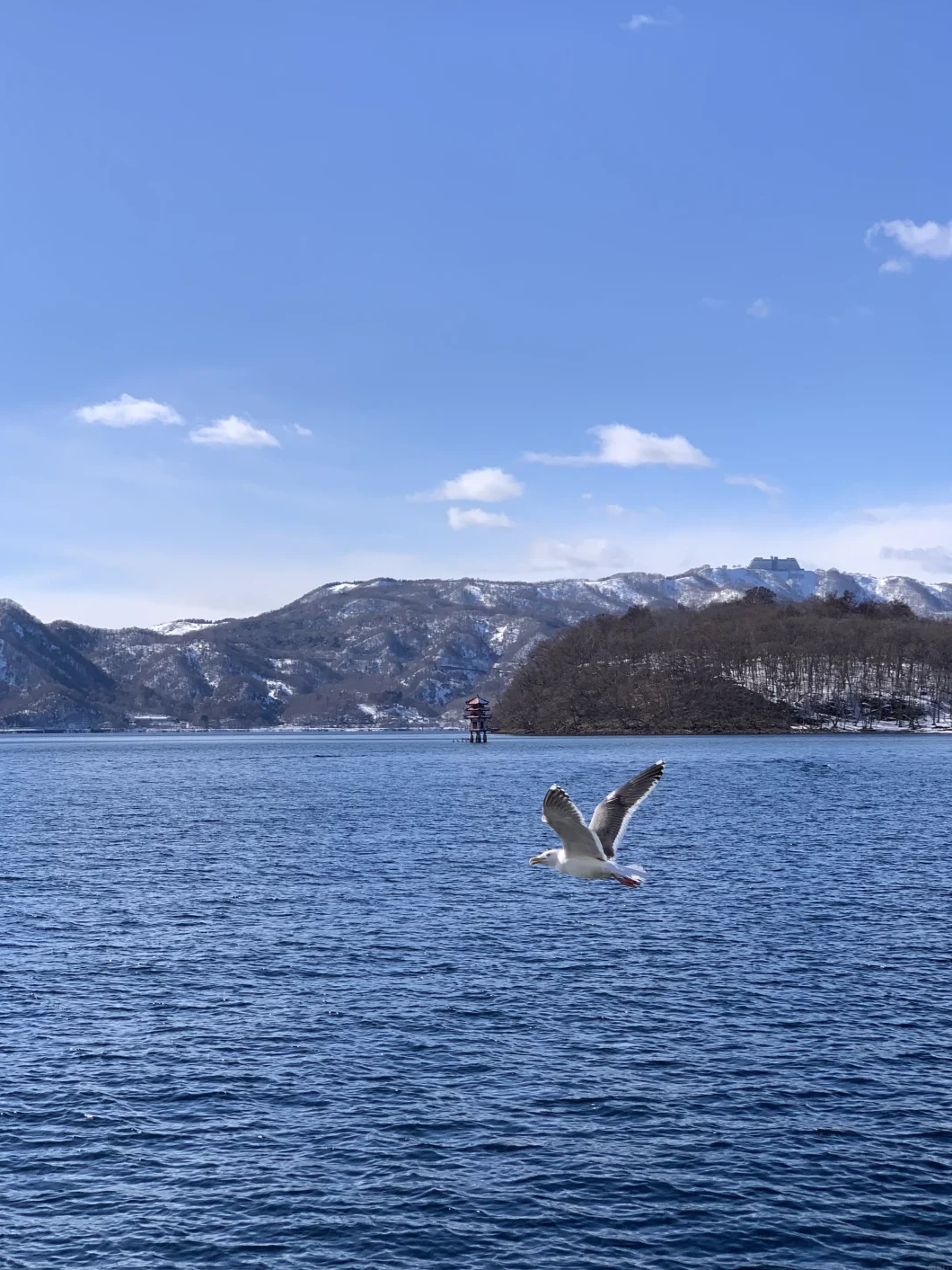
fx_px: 1943
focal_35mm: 53
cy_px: 638
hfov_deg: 27.5
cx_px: 483
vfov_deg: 36.2
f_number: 2.4
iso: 16
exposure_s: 1/1546
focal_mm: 6
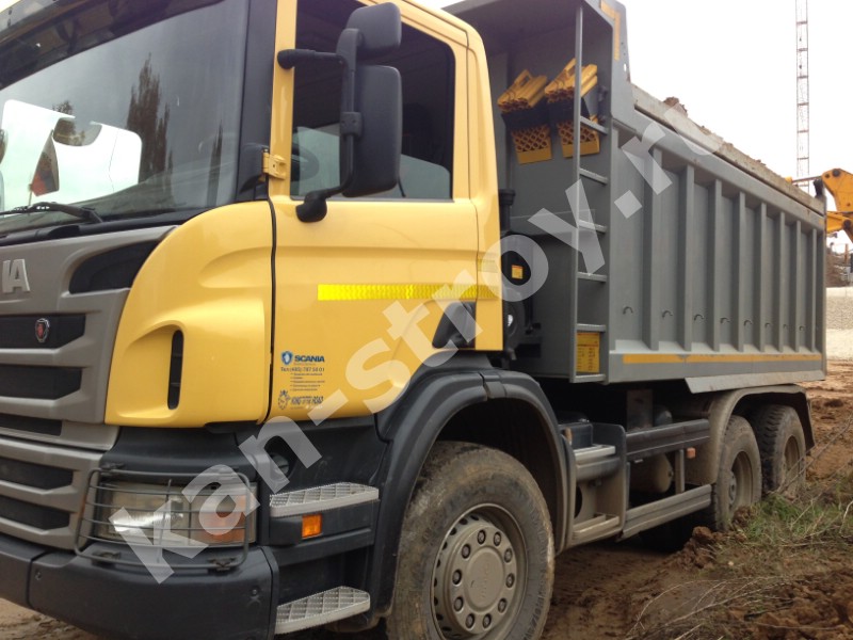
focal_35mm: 33
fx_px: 813
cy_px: 320
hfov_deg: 55.4
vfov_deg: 42.9
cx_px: 426
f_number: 2.4
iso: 64
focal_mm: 4.13
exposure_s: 1/467
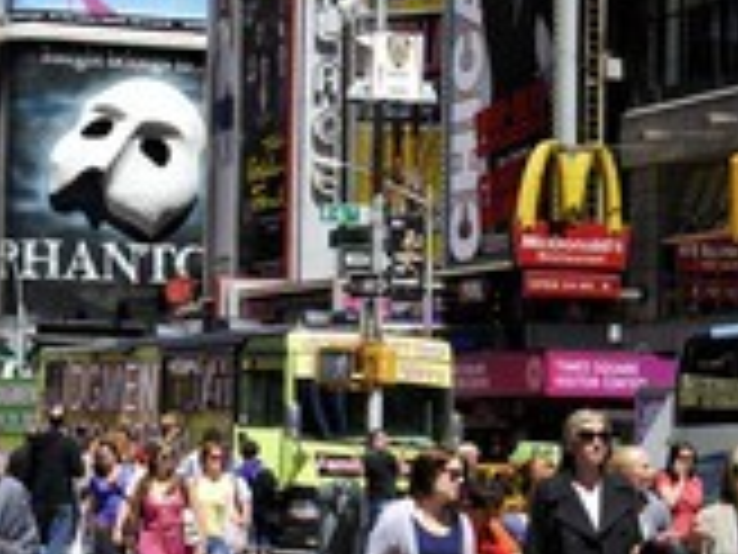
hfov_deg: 15.8
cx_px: 45
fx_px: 2622
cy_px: 279
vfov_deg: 12.0
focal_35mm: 123
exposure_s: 1/250
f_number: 10
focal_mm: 50
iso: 200
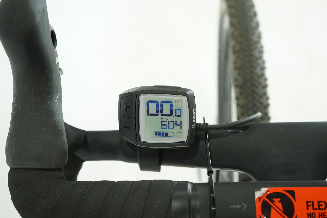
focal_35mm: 44
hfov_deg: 44.5
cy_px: 109
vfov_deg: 30.5
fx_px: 400
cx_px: 164
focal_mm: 44
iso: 2500
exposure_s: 1/200
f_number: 5.6
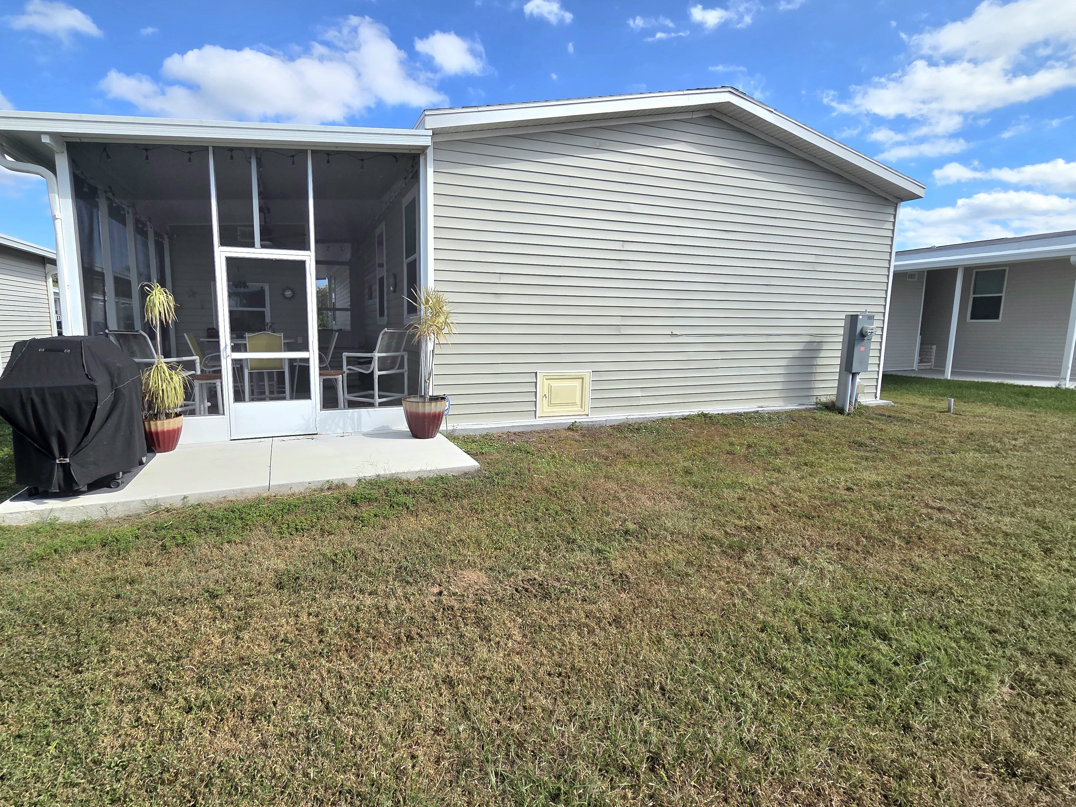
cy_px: 392
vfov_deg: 81.7
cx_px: 466
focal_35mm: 15
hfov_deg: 97.6
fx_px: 466
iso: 50
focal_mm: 2.2
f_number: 2.2
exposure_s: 1/1667
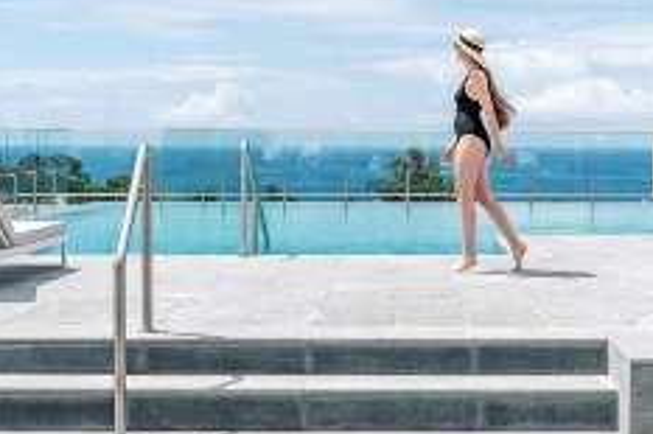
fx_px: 1196
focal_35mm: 66
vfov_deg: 20.3
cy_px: 67
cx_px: 395
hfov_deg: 30.4
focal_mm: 32
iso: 100
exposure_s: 1/1600
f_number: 4
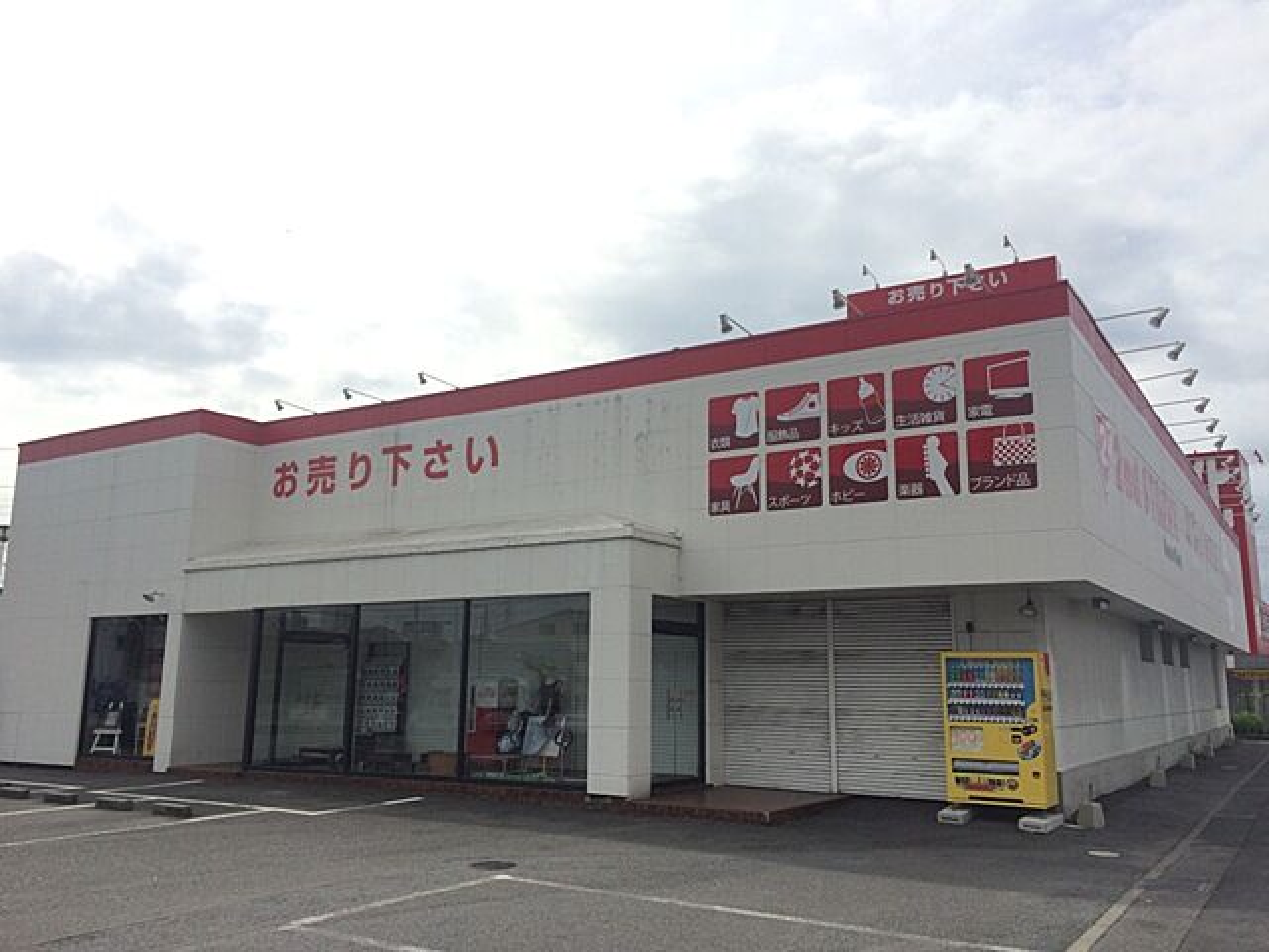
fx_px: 1063
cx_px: 634
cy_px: 476
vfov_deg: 48.2
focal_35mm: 29
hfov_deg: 61.7
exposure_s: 1/3165
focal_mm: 4.15
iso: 32
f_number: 2.2
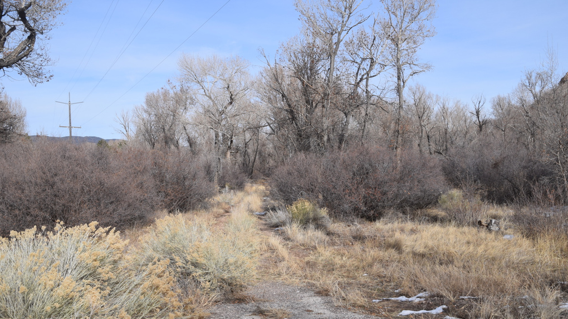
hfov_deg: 49.4
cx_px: 284
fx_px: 618
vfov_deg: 29.0
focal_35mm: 41
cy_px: 180
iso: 200
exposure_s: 1/400
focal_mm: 26
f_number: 10
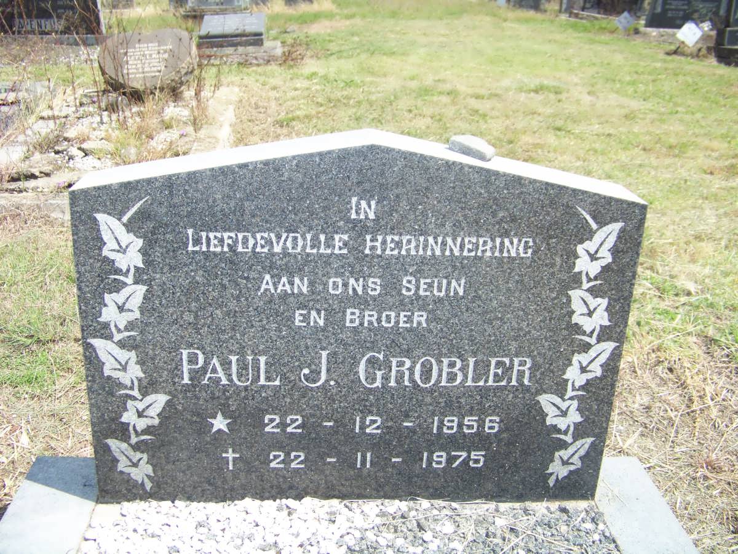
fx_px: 768
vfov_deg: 39.7
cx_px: 369
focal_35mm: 36
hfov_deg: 51.4
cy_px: 277
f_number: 2.8
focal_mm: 5.85
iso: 64
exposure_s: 1/640
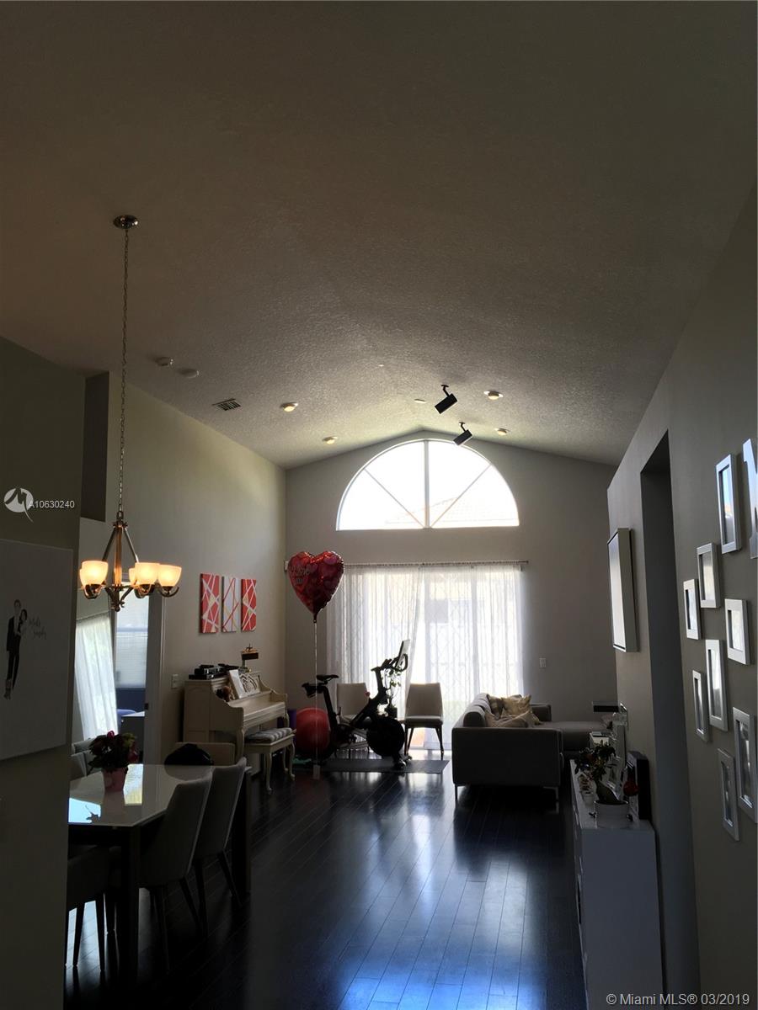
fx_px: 847
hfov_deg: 48.2
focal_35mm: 29
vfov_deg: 61.7
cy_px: 505
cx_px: 379
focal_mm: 4.15
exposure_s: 1/120
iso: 32
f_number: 2.2
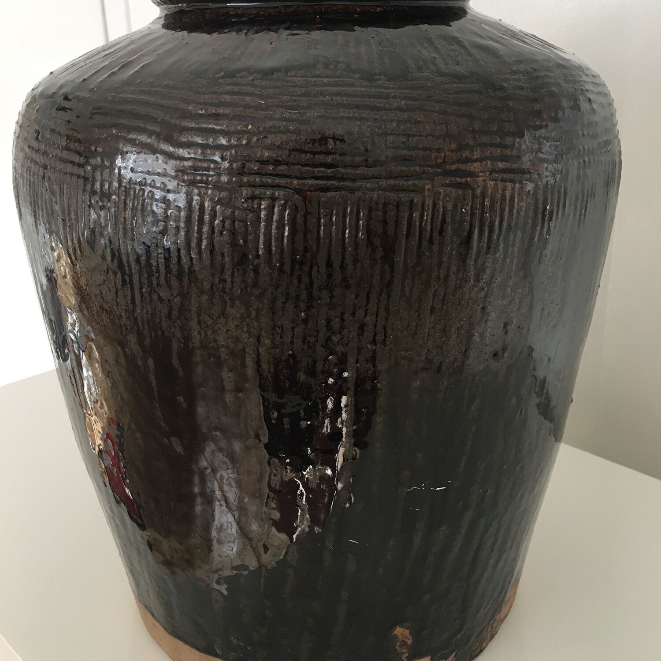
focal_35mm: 35
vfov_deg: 47.1
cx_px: 324
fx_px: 756
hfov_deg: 47.2
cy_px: 294
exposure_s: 1/33
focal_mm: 4.15
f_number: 2.2
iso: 50
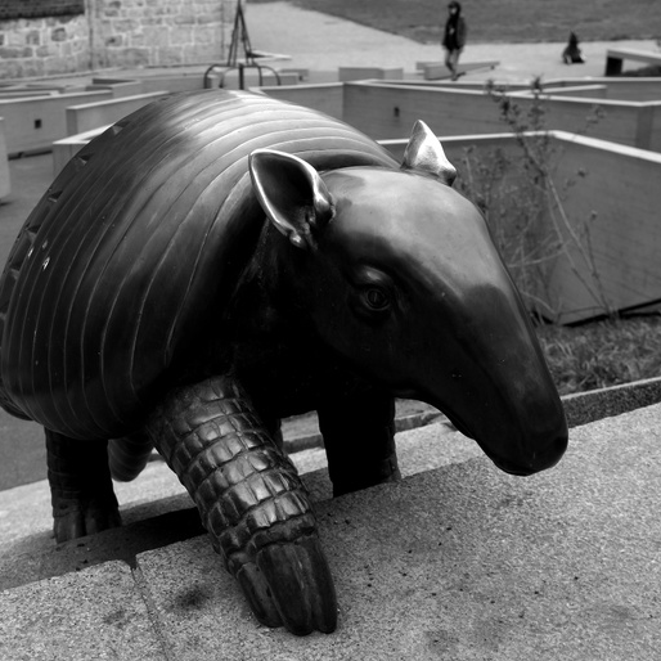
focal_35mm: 51
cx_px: 243
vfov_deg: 33.4
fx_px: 1102
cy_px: 336
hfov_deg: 33.2
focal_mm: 26
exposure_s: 1/100
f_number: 6.3
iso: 100
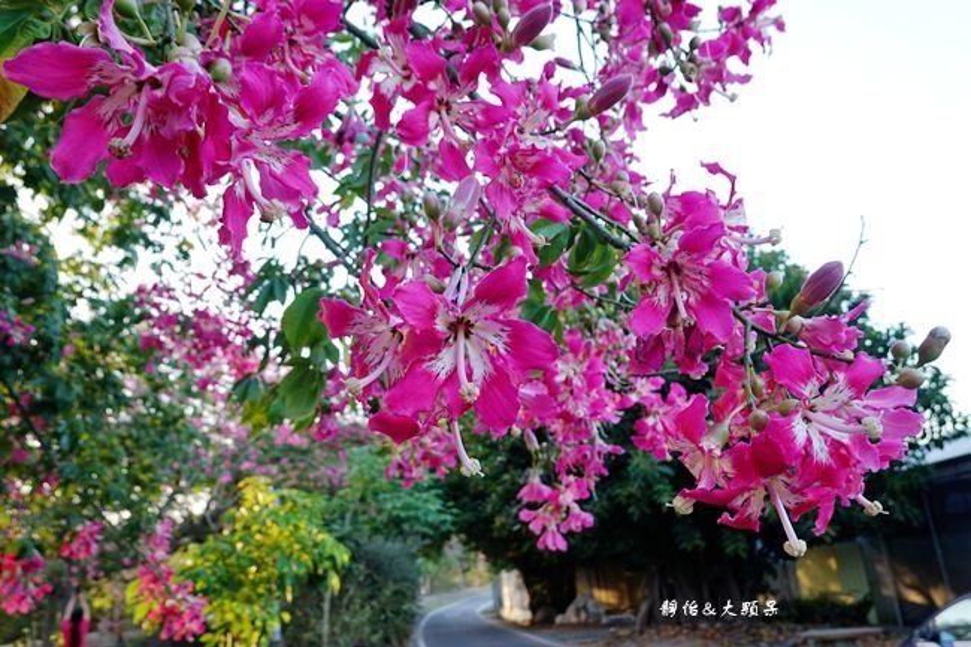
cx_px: 486
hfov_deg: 63.7
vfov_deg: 44.9
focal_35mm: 29
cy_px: 324
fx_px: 782
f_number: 3.2
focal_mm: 10.83
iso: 125
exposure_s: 1/80
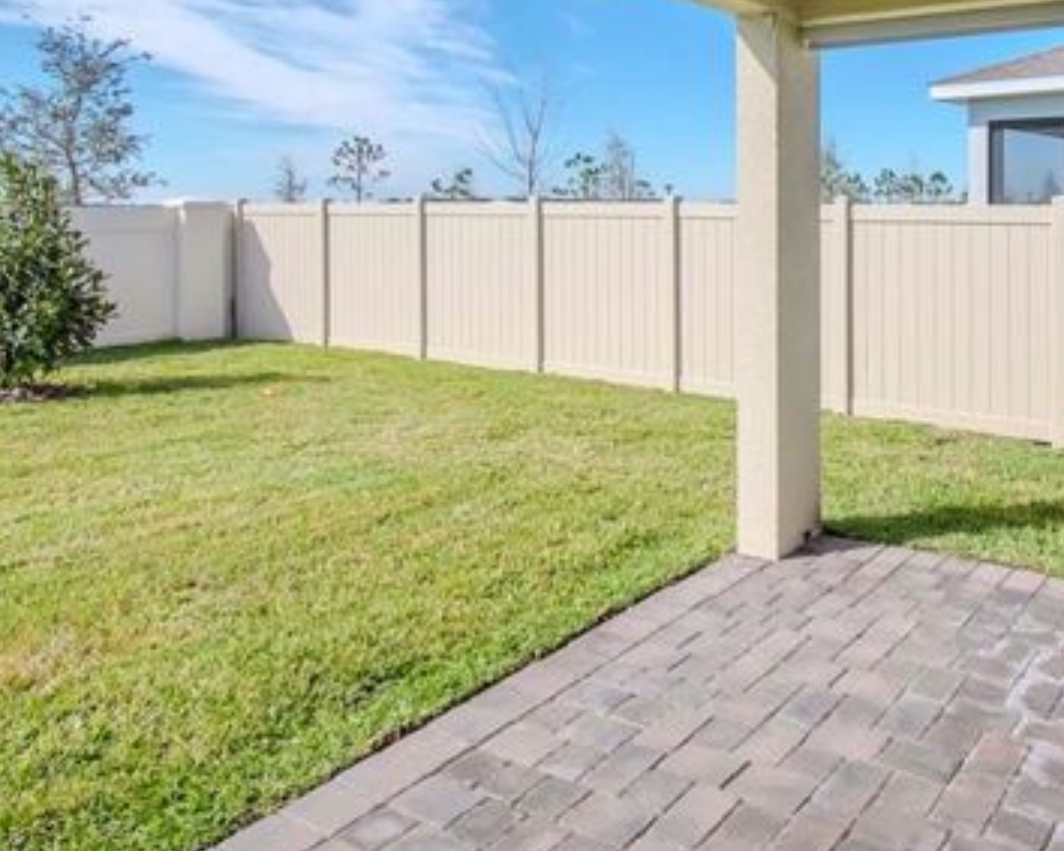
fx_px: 881
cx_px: 837
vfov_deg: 50.1
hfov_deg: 58.0
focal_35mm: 28
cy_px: 248
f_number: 9
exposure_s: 1/2000
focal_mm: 10
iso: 800
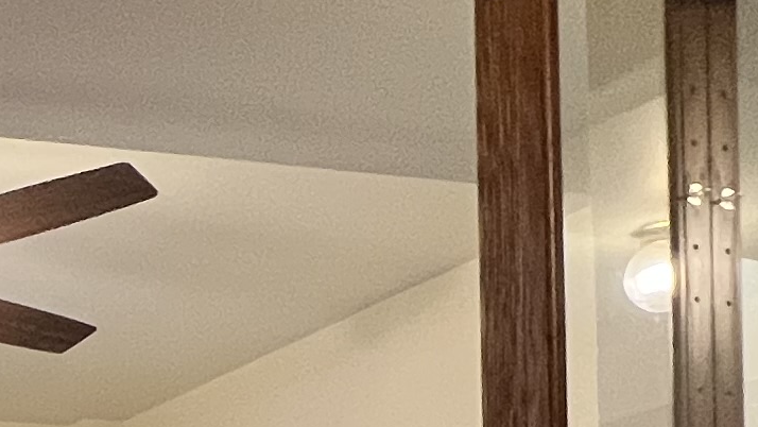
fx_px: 1608
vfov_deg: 13.3
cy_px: 816
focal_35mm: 80
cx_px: -293
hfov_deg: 22.8
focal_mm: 1.57
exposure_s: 1/60
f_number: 1.8
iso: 320
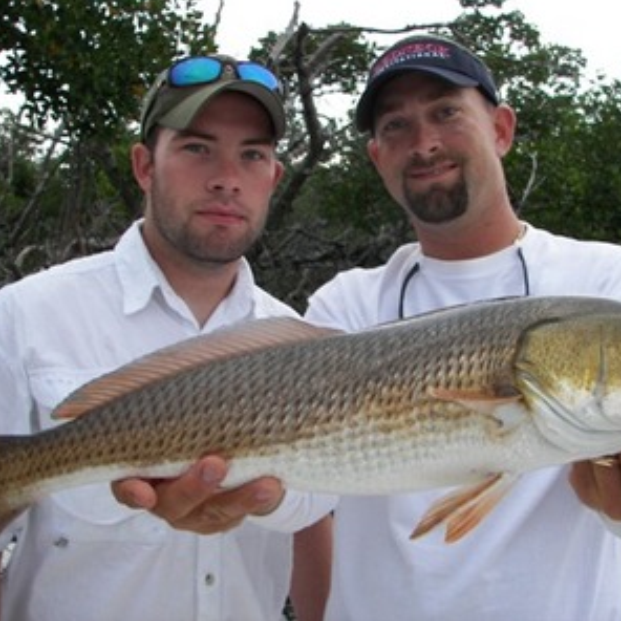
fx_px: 873
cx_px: 361
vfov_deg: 39.2
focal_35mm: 43
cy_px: 308
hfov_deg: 39.1
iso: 64
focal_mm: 6
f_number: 2.8
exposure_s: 1/30
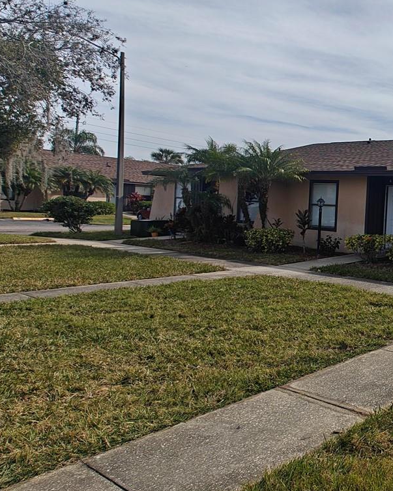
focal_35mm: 29
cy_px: 219
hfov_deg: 36.6
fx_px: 422
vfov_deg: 60.3
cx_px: 486
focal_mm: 2.62
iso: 64
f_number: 2.2
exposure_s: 1/2926
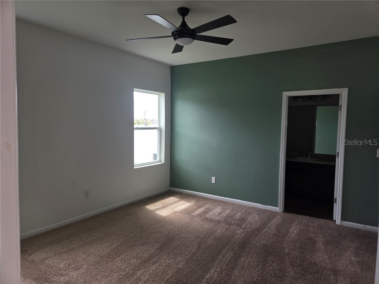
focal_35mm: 23
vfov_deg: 58.9
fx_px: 252
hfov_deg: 73.9
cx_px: 190
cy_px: 142
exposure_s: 1/120
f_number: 1.8
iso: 32
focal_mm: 5.4
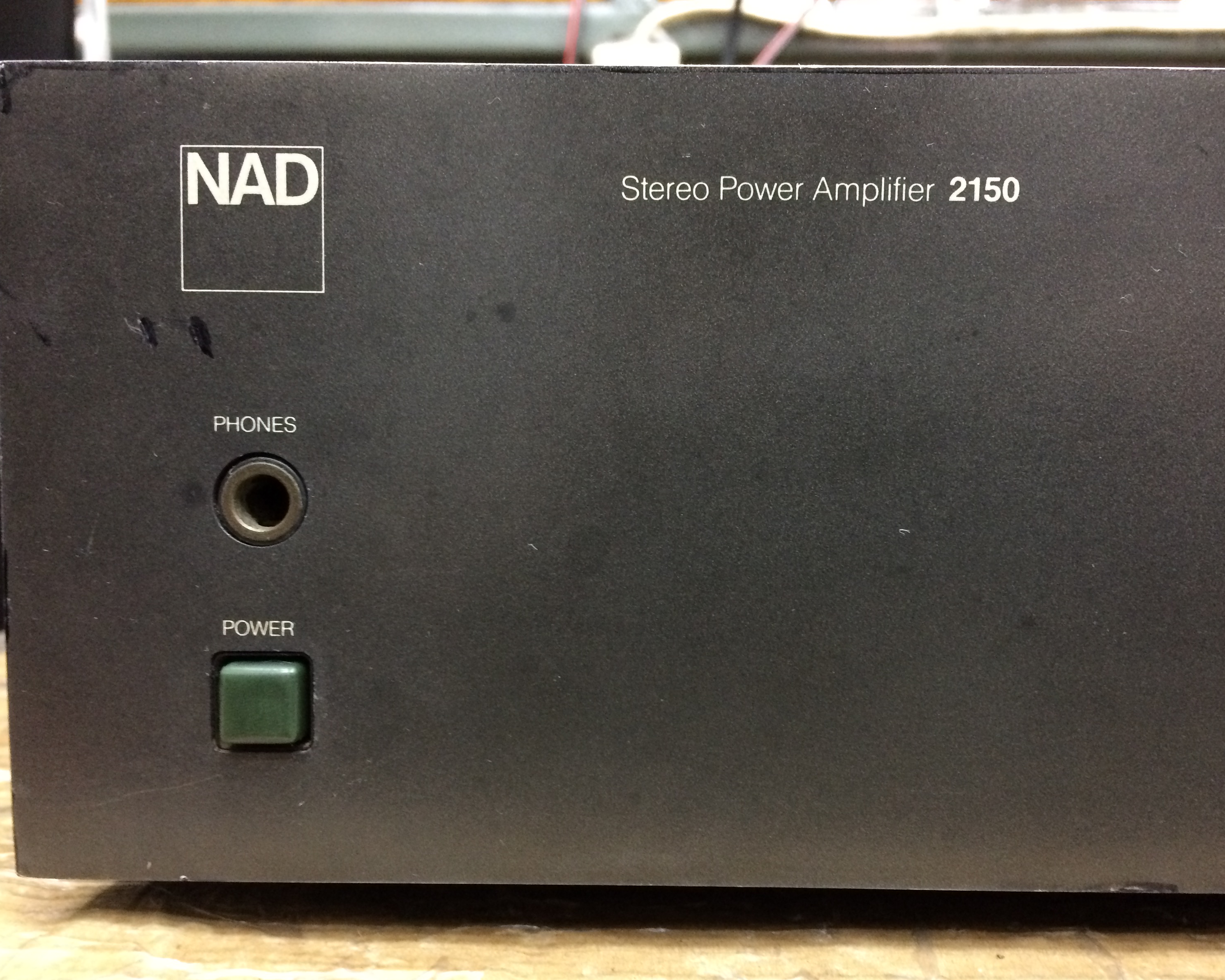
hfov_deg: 57.1
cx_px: 660
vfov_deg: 47.1
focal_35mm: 31
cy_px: 501
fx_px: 1124
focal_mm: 4.15
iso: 250
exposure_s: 1/20
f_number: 2.2
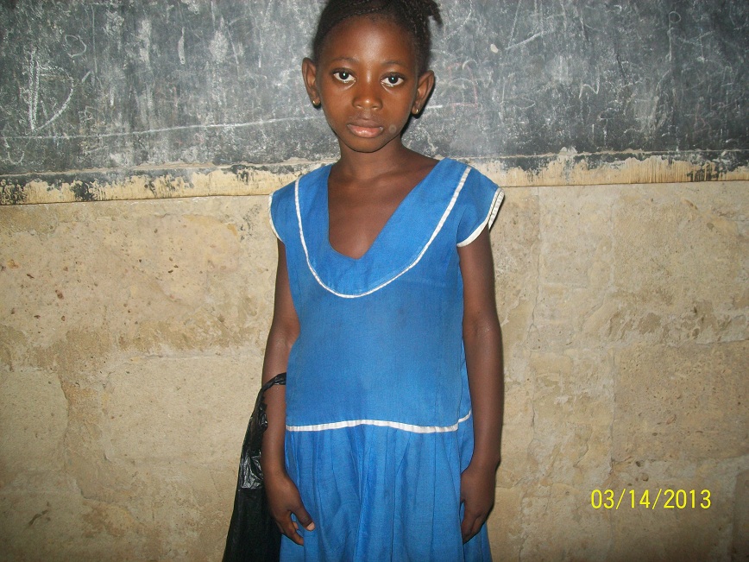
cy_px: 281
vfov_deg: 39.7
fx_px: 779
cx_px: 374
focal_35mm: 36
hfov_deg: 51.4
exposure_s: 1/60
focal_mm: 6
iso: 64
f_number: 2.7
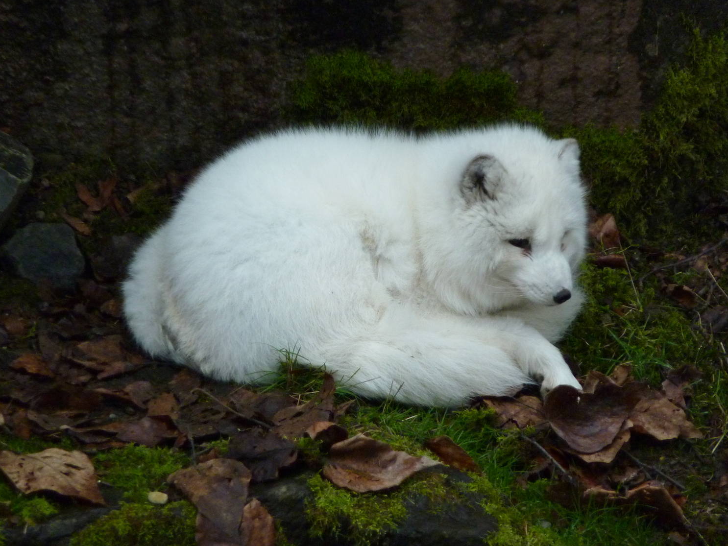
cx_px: 341
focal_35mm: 323
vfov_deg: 4.6
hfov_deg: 6.1
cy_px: 280
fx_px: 6794
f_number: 4.9
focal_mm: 49.2
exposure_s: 1/80
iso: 400
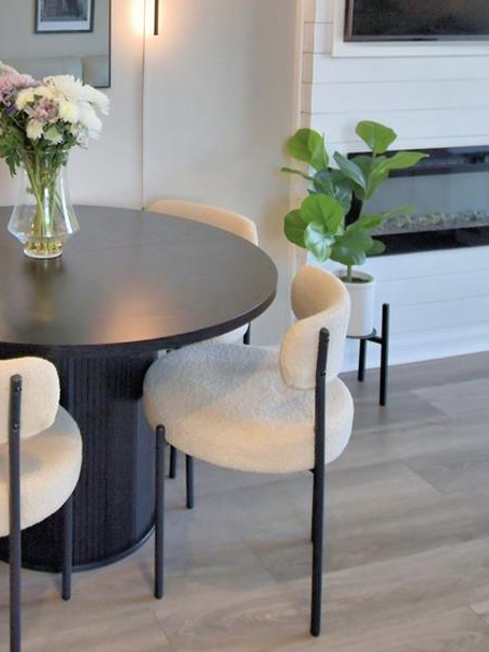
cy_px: 99
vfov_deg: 45.6
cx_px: 46
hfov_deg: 35.4
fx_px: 716
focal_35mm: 38
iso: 400
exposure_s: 1/100
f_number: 4.5
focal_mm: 10
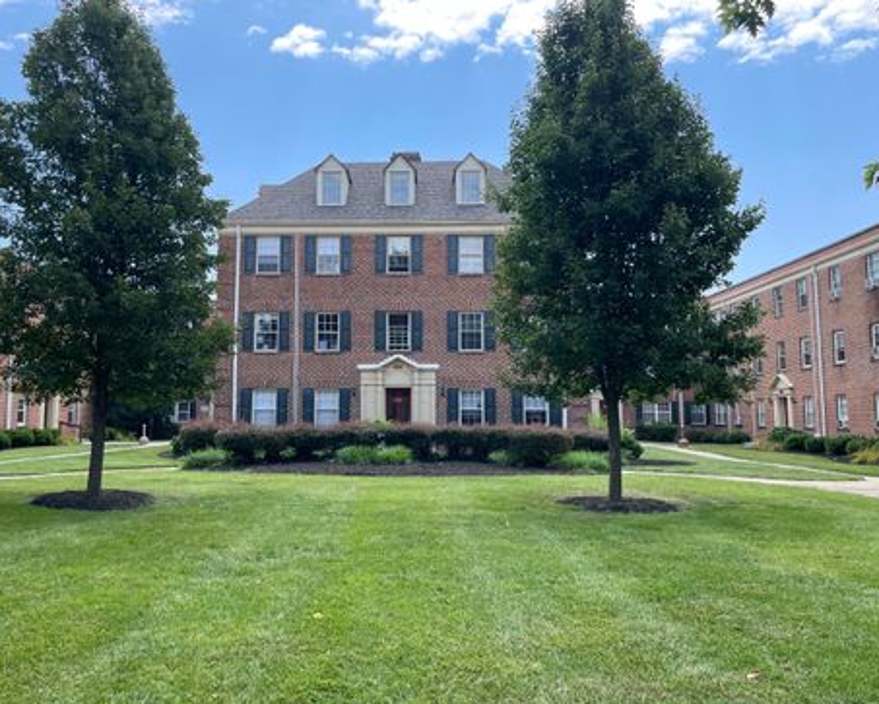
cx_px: 406
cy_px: 348
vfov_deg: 51.6
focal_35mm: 28
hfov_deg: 62.1
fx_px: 729
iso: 32
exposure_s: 1/888
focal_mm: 4.2
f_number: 1.6
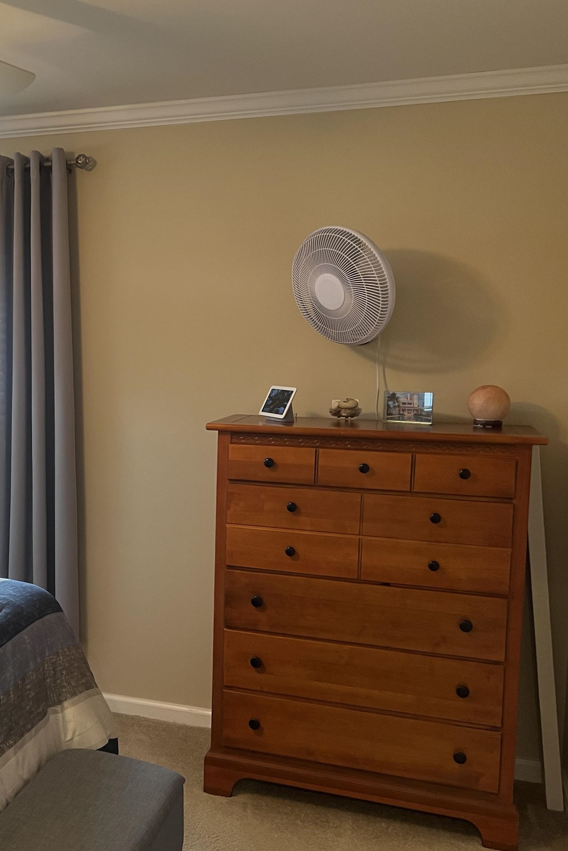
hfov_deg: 34.8
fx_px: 875
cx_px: 113
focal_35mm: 37
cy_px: 425
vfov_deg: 51.9
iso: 125
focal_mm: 5.7
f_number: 1.5
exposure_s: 1/60
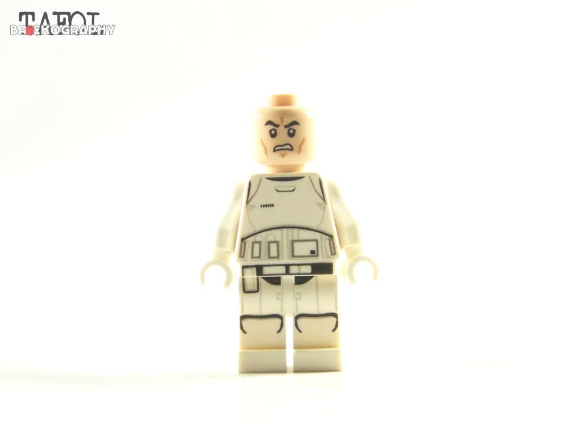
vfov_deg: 14.1
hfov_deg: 18.7
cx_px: 290
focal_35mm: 105
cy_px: 218
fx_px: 1759
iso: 400
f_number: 3.2
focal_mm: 17.5
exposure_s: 1/60
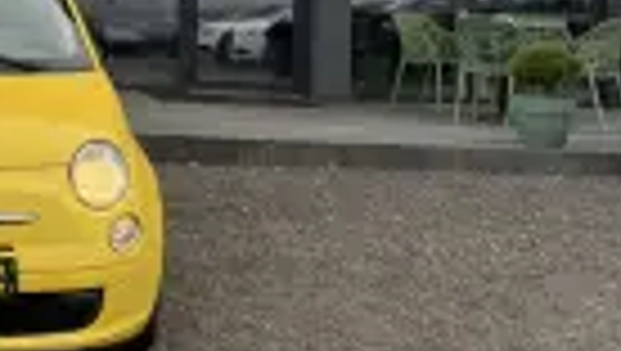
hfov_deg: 27.9
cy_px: -90
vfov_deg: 16.9
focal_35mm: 68
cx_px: -86
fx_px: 1121
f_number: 1.78
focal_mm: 6.76
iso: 80
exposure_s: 1/470
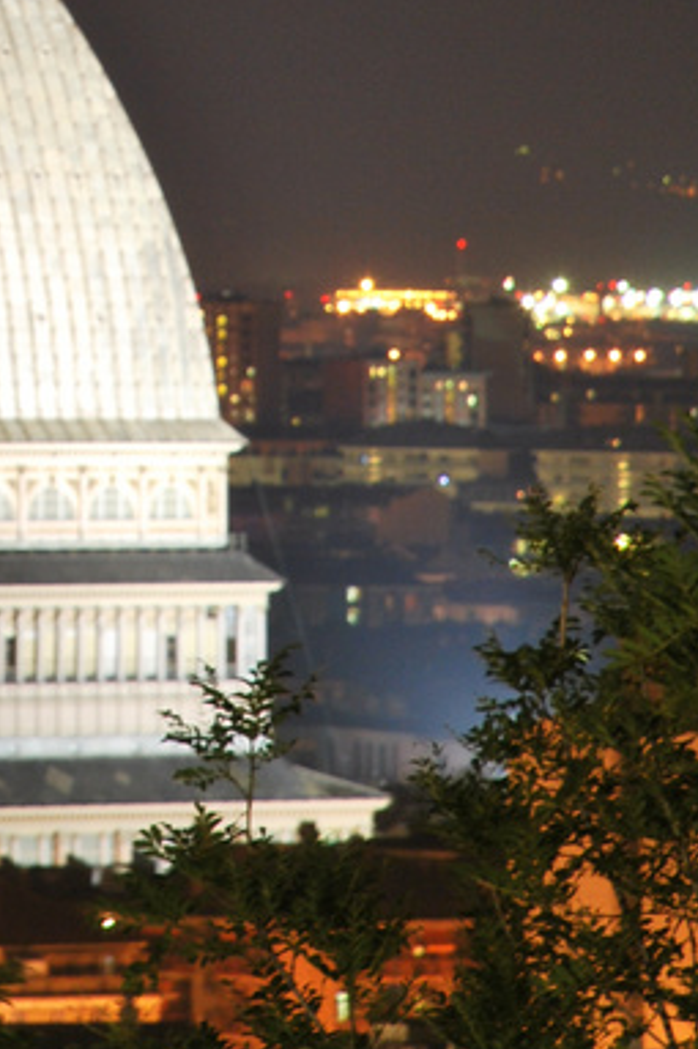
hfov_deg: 2.4
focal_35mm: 571
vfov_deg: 3.6
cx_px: -160
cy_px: -216
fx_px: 16632
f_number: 8
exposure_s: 15
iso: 200
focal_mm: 135
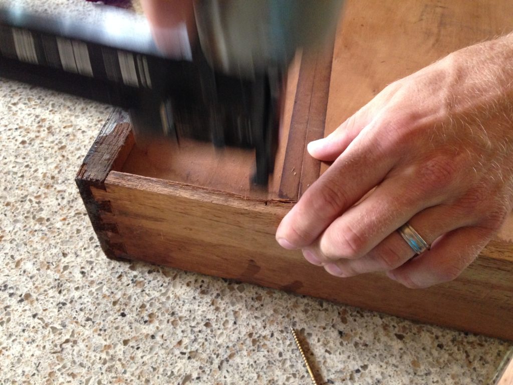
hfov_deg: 55.4
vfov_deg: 42.9
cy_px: 192
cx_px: 256
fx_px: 489
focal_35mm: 33
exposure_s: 1/20
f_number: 2.4
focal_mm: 4.12
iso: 320
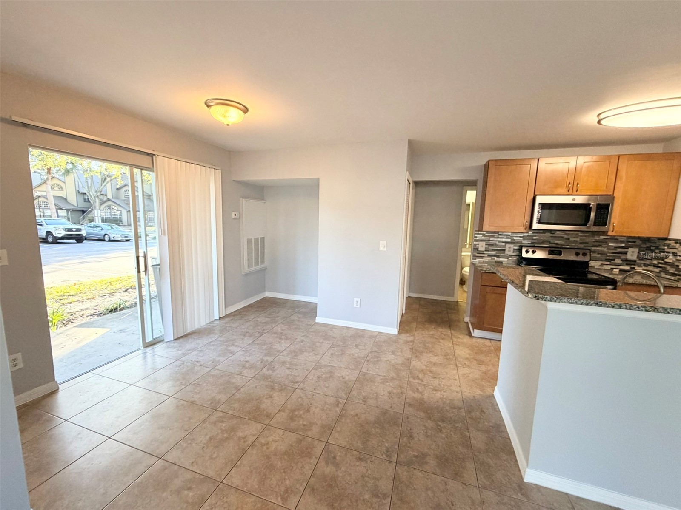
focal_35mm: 14
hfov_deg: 102.1
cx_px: 340
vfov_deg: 85.7
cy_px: 255
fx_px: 275
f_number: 2.2
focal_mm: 2.22
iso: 320
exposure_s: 1/120
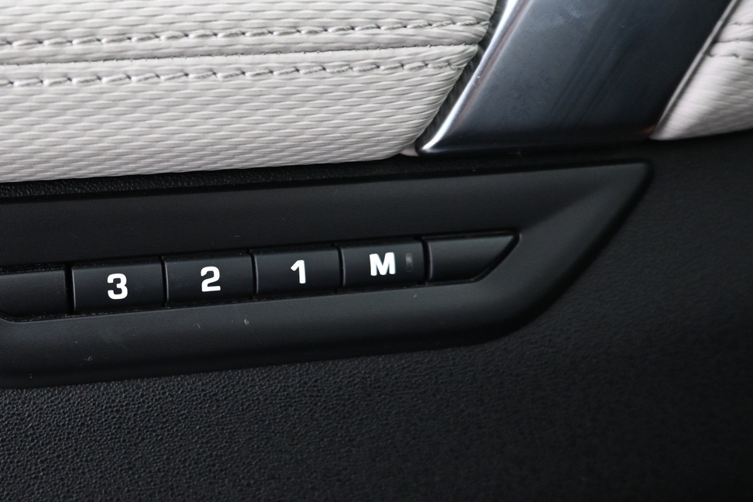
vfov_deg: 33.4
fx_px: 837
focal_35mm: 40
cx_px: 194
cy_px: 273
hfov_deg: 46.8
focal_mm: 16
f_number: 3.5
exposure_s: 1/15
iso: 1600
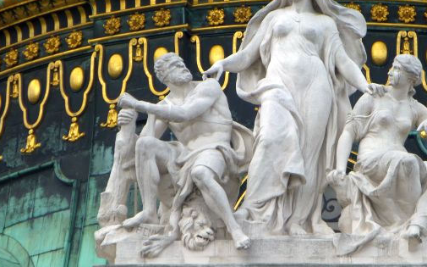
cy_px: 97
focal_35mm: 520
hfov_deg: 4.0
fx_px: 6048
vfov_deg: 2.5
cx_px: 282
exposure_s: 1/320
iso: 100
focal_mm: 65
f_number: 5.9
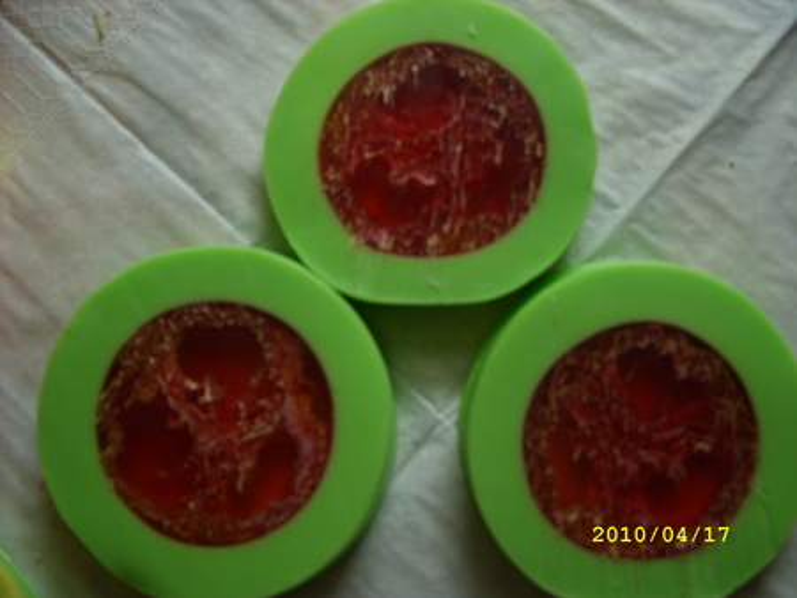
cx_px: 398
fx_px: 875
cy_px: 299
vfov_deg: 37.8
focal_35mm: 38
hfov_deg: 49.0
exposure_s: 1/9
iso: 50
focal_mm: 7.8
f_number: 2.8
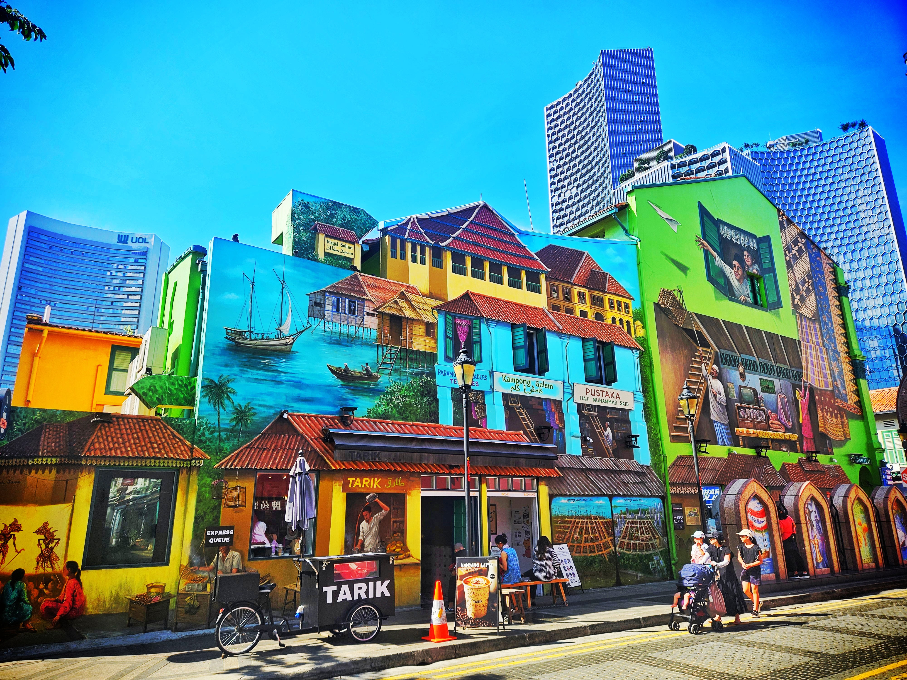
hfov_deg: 73.9
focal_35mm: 23
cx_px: 454
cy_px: 340
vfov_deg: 58.9
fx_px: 603
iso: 25
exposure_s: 1/981
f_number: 1.8
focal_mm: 5.4
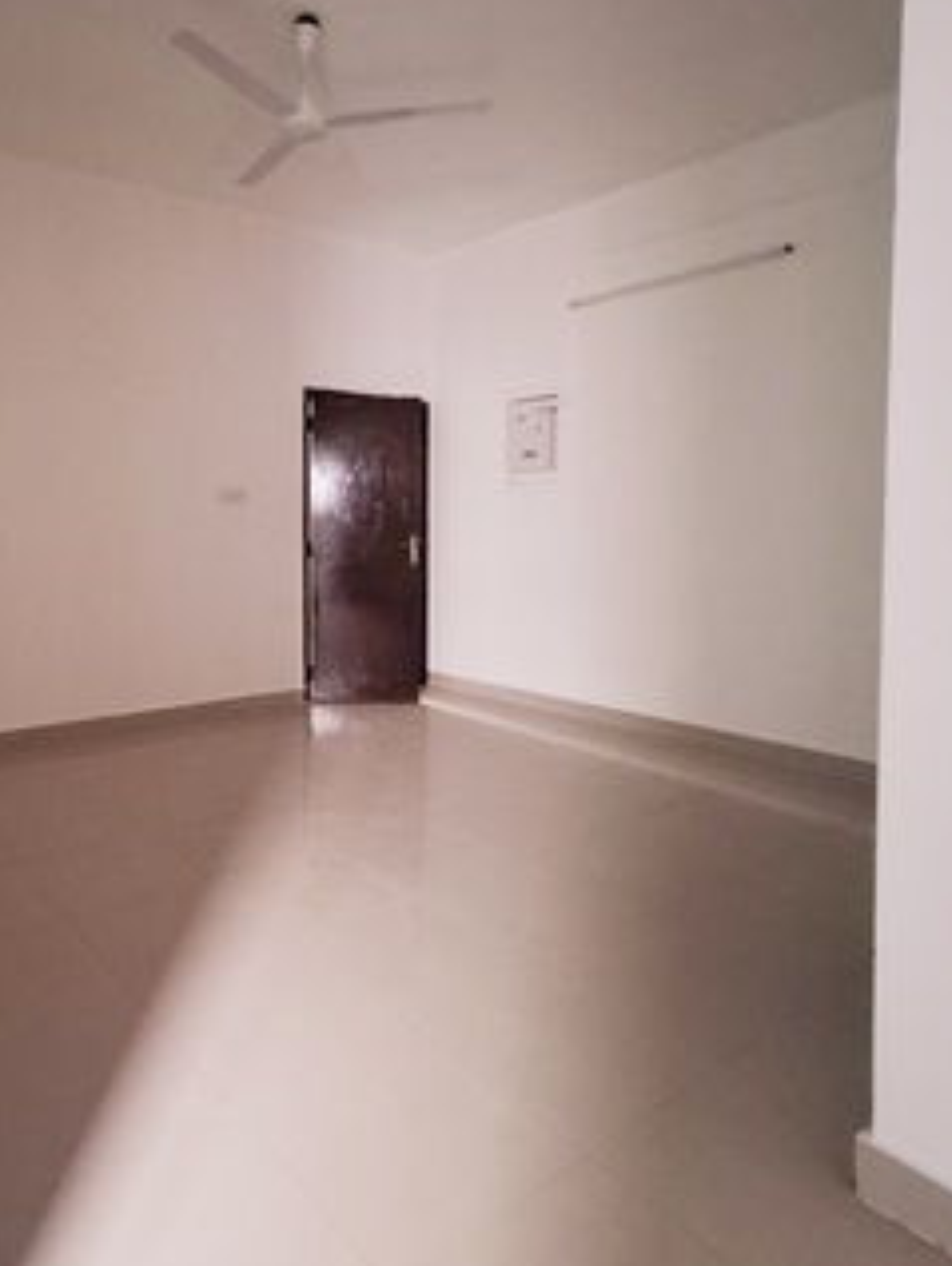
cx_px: 285
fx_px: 842
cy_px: 547
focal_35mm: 23
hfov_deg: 57.1
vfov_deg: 73.5
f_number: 2.2
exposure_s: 1/17
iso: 500
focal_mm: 1.64
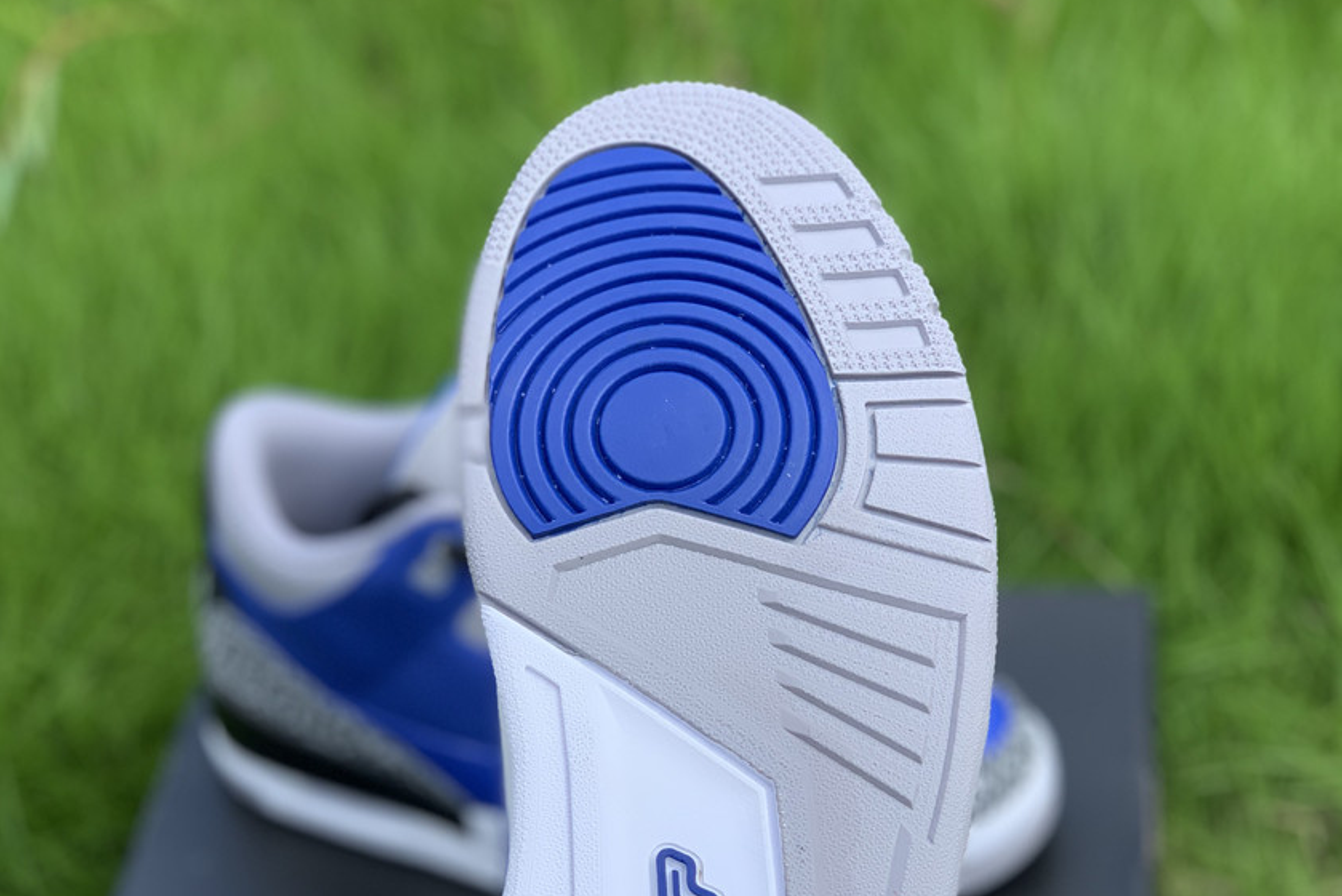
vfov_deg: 18.5
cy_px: 716
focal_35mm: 73
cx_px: 665
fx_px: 2722
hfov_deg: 27.7
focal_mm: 6
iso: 16
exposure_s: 1/329
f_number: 2.4
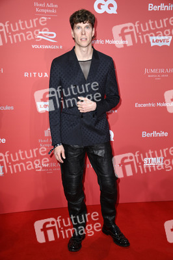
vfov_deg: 41.1
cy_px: 130
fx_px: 347
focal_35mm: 48
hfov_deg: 28.0
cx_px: 86
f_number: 5.6
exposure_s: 1/250
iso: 800
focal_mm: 48
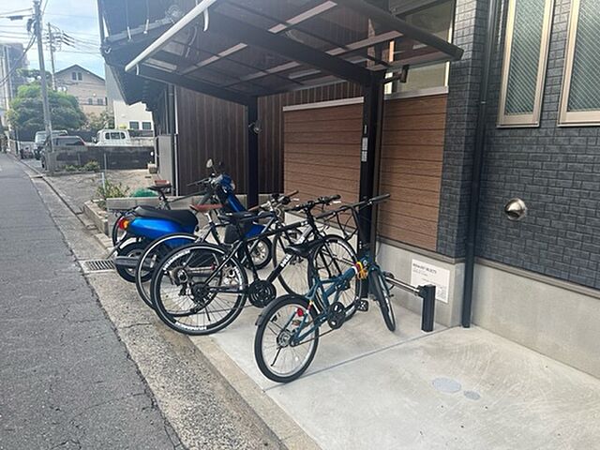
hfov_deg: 67.3
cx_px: 300
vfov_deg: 53.1
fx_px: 451
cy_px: 225
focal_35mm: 26
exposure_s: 1/544
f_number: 1.5
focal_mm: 5.7
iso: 50
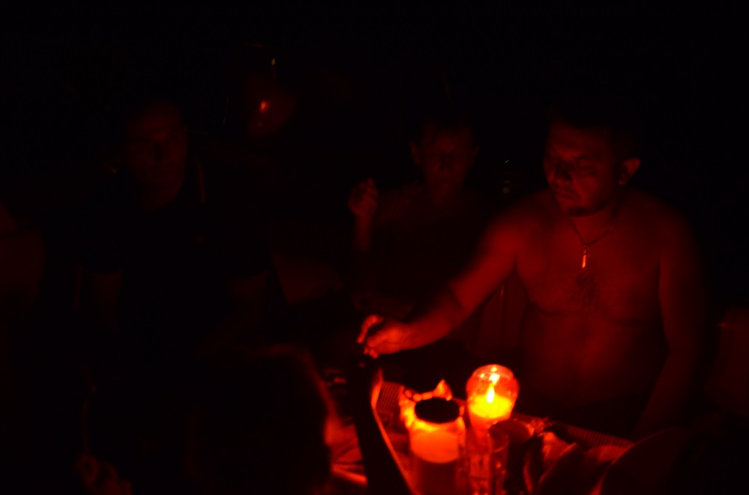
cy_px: 248
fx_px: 1090
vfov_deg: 25.6
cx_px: 374
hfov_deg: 37.9
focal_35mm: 52
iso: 1100
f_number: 1.8
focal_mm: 35
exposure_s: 1/30
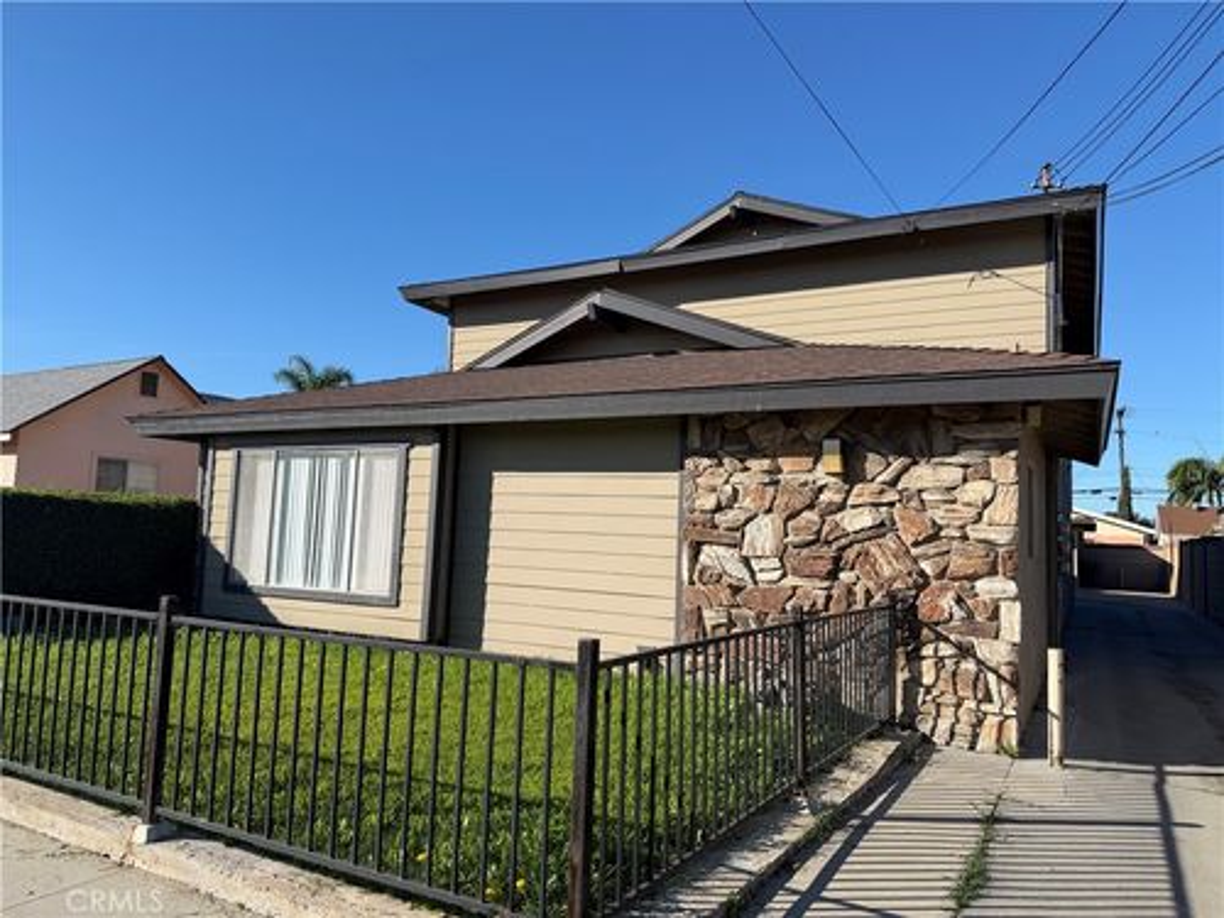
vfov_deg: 56.8
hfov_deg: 71.6
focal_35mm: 24
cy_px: 459
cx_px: 612
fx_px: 849
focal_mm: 6.76
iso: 80
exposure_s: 1/4405
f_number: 1.78
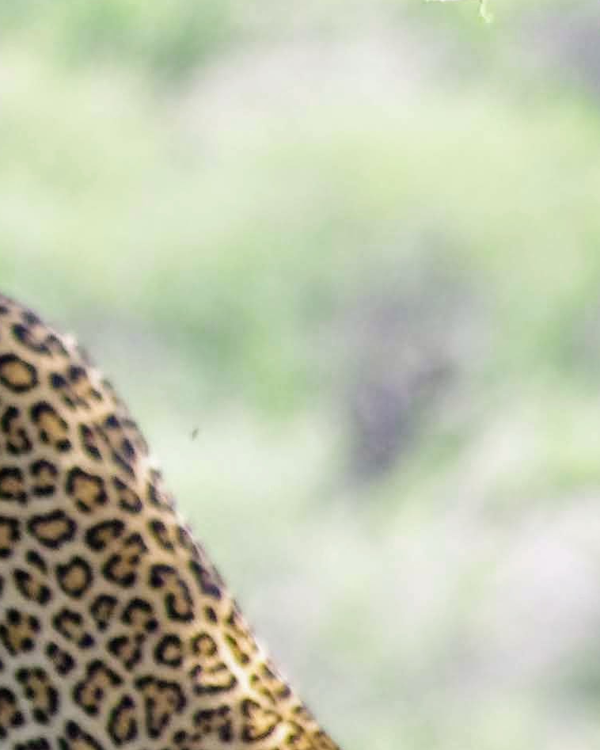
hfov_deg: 0.8
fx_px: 42383
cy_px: 435
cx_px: -492
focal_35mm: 1910
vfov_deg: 1.0
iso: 1600
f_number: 9
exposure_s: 1/320
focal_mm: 300
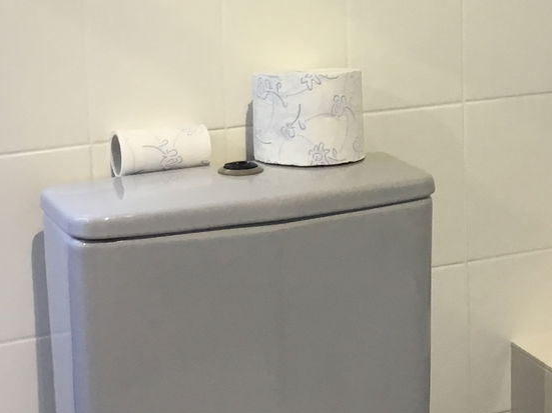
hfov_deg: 21.5
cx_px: 448
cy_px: 24
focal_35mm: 90
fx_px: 1435
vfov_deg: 16.2
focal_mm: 3.3
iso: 64
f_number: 2.4
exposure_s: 1/33
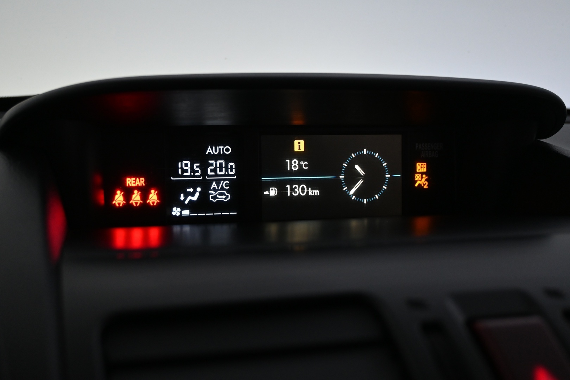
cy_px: 190
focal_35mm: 45
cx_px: 285
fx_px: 712
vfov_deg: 29.9
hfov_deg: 43.6
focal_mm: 30
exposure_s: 1/50
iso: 1100
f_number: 4.8
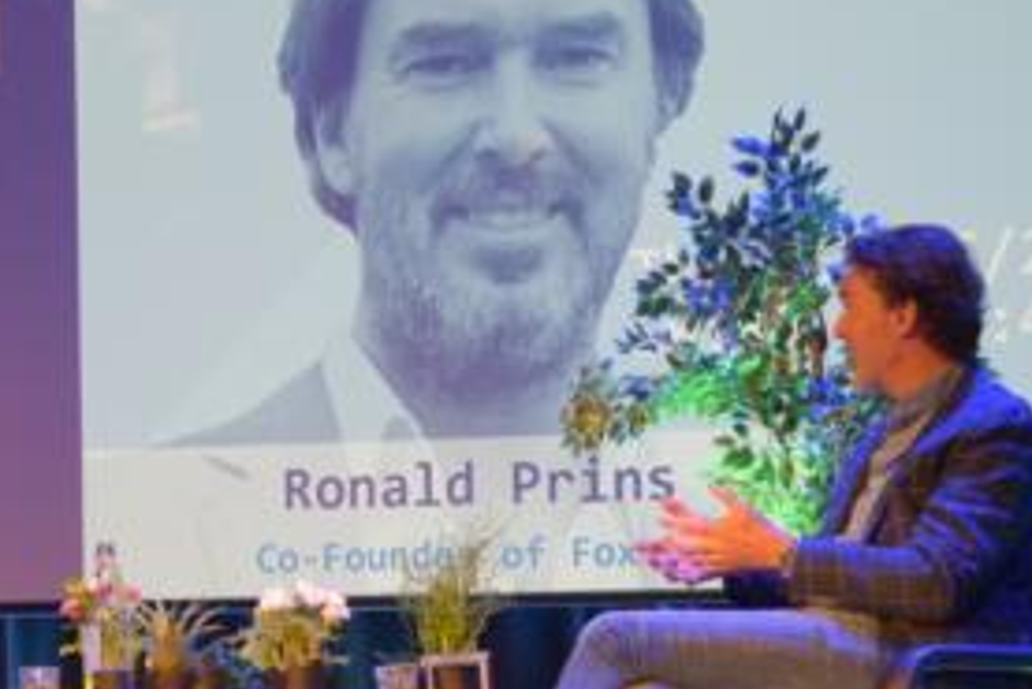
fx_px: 4271
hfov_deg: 13.7
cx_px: 179
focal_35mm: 149
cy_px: 512
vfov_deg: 9.2
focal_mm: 55
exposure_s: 1/60
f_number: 5.6
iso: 1800
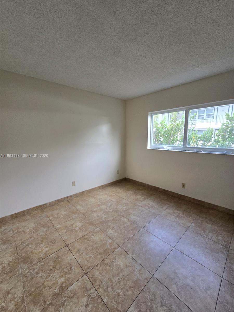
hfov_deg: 89.9
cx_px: 117
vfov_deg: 106.2
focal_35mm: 13
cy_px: 156
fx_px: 117
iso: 100
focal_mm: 2.2
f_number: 2.2
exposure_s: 1/120
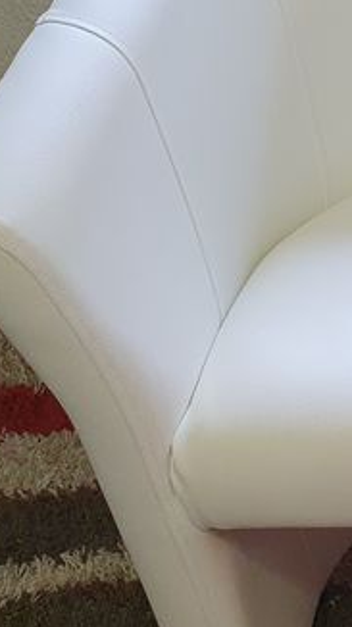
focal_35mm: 87
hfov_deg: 11.5
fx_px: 1446
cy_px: 317
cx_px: 842
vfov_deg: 24.5
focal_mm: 4.32
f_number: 2.4
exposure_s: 1/100
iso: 160
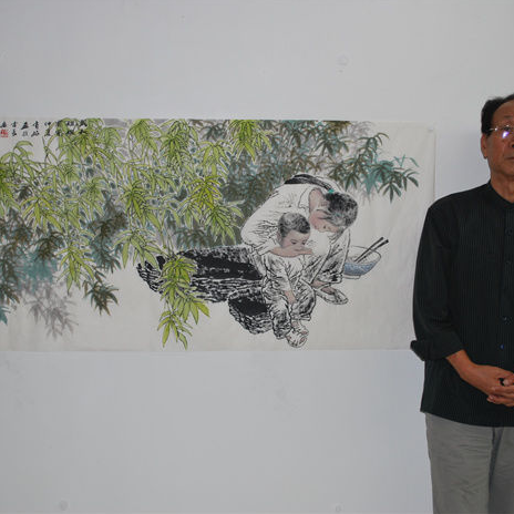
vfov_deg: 34.0
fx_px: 840
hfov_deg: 34.0
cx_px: 263
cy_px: 256
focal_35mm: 50
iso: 200
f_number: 4.5
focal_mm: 26
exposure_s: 1/60
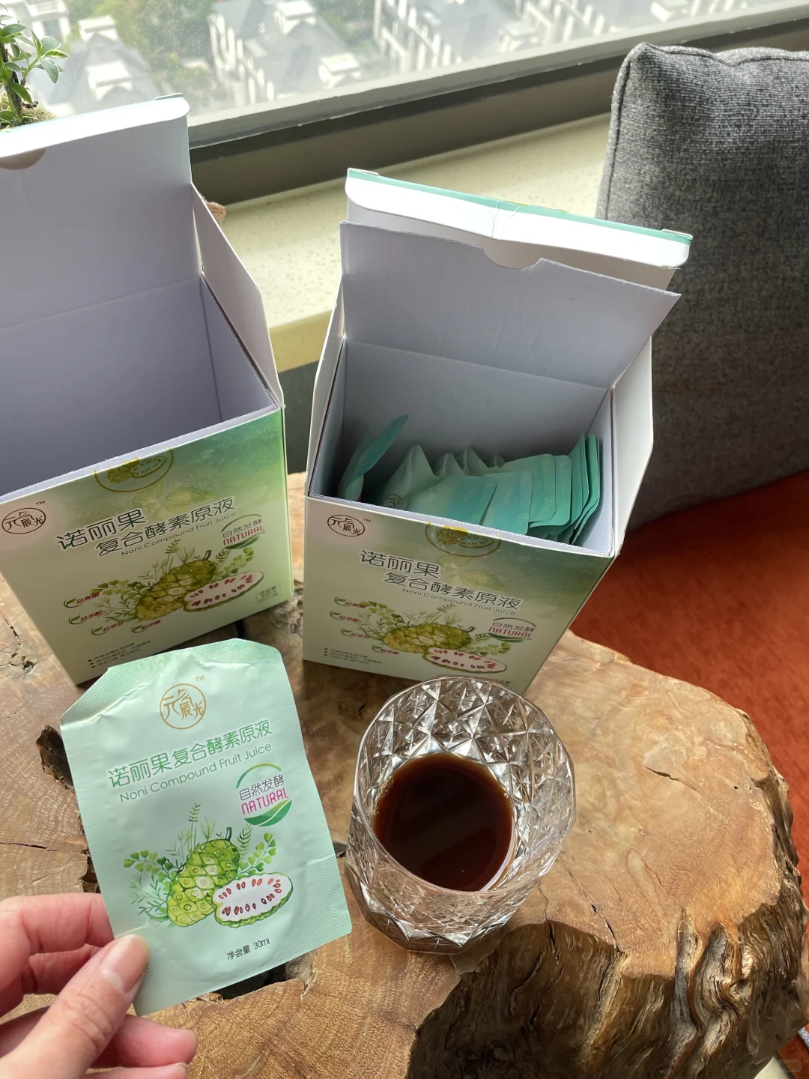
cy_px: 540
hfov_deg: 53.1
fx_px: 810
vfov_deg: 67.3
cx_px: 404
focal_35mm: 26
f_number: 1.6
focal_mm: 4.2
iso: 100
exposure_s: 1/121
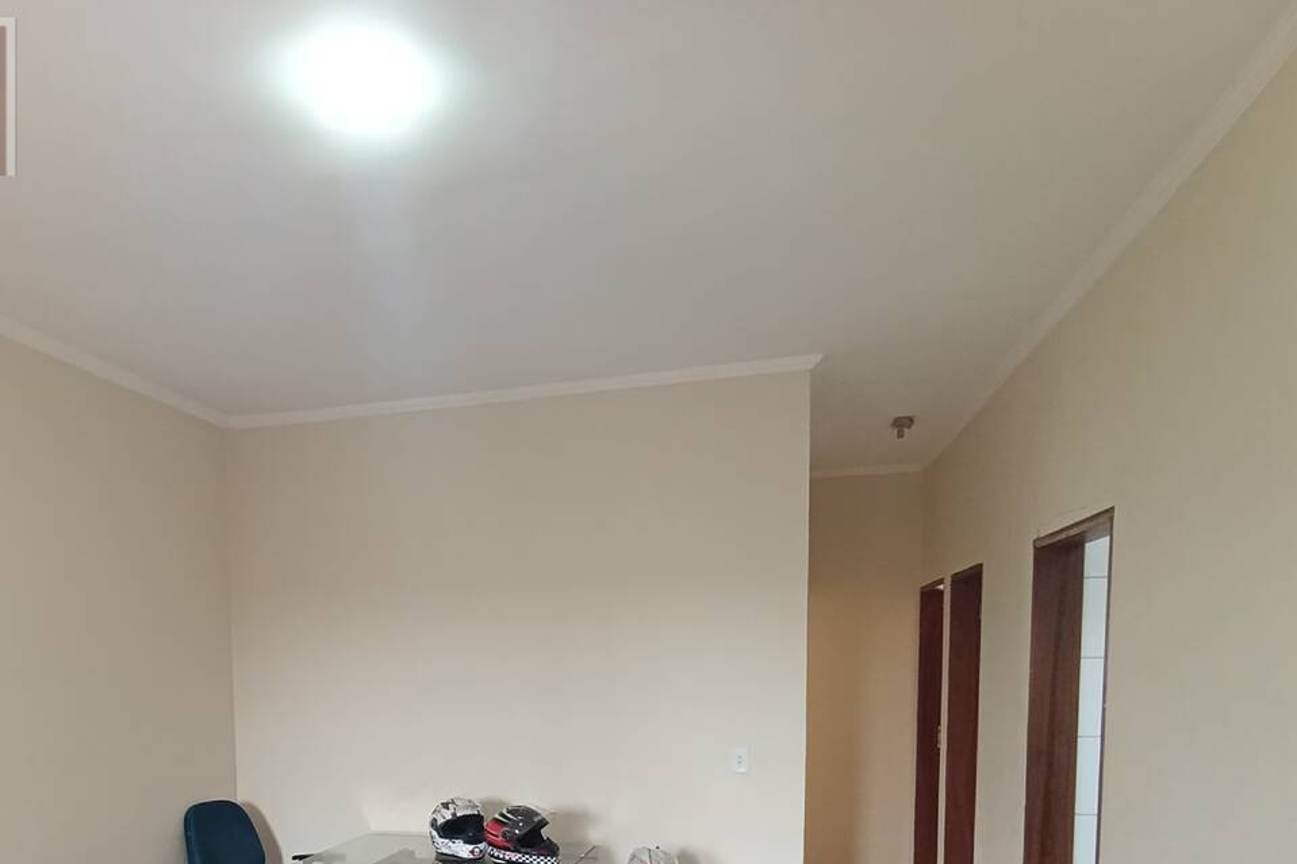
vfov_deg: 47.6
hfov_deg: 70.5
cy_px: 727
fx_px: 900
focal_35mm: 25
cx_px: 498
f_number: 2.2
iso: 400
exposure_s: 1/60
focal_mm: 1.65
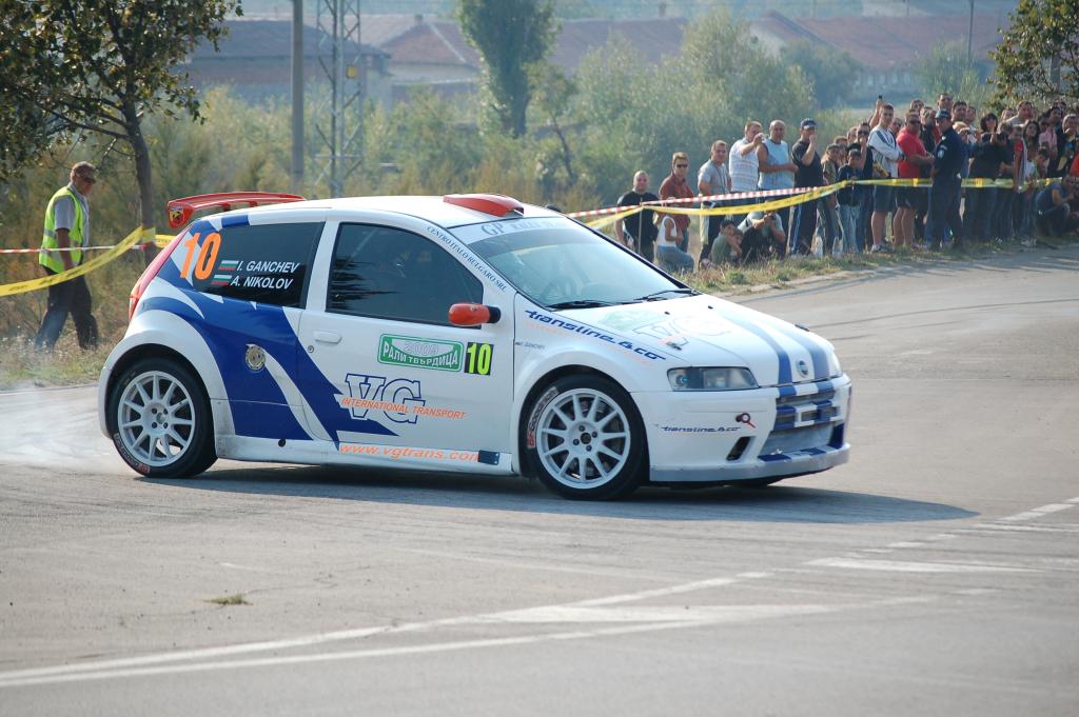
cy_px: 358
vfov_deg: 8.3
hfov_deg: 12.5
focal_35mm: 165
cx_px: 540
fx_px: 4941
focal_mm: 110
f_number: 4.8
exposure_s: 1/1000
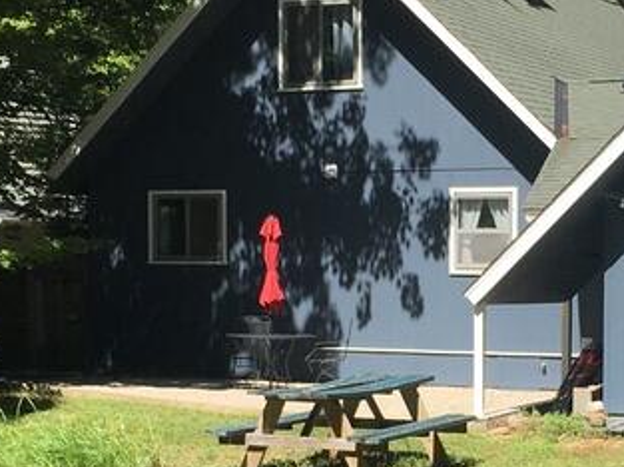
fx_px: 1711
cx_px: 480
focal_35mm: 95
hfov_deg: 20.5
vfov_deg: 15.4
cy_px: 381
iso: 25
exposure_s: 1/1166
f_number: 2.2
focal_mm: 4.15
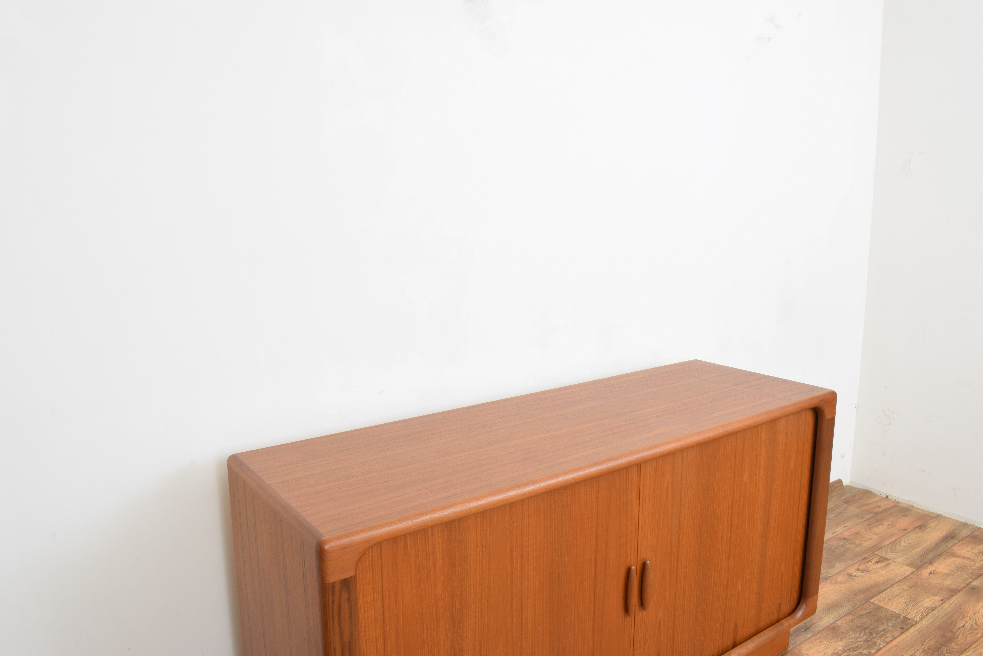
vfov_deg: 47.9
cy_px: 328
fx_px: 737
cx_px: 492
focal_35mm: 27
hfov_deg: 67.4
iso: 100
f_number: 22
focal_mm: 18
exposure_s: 4
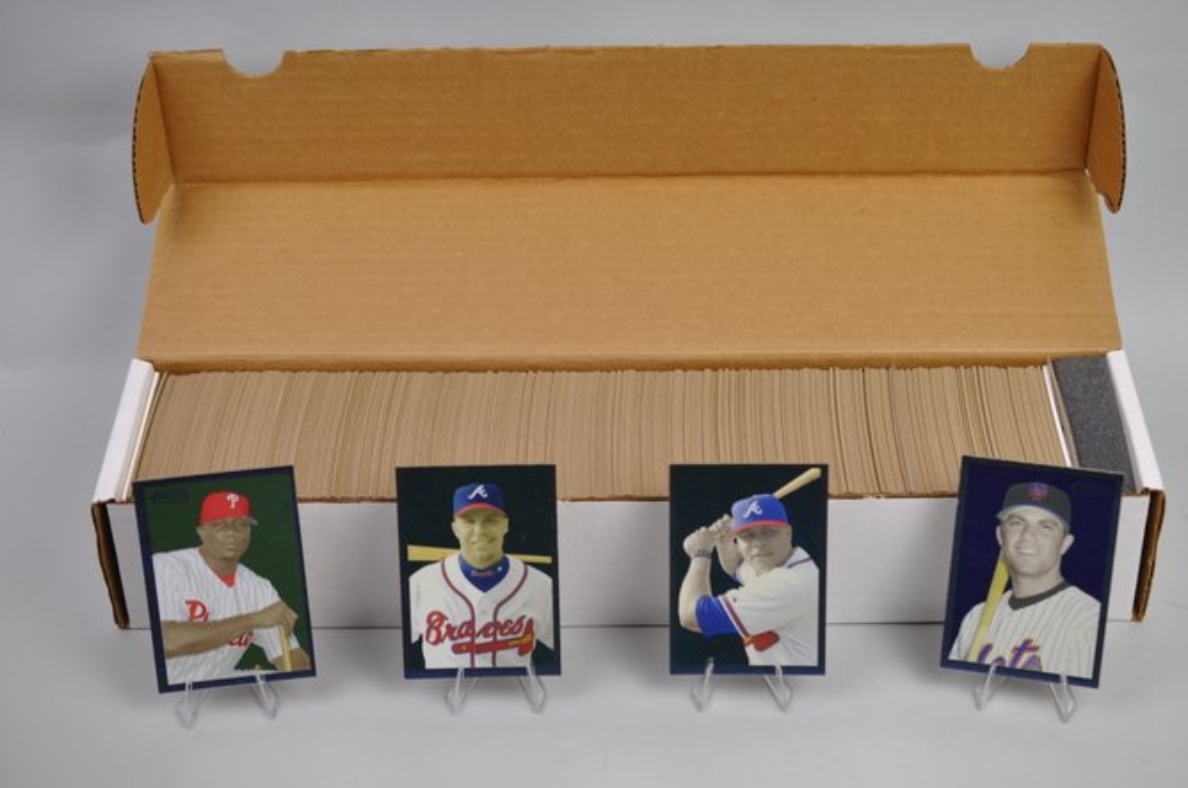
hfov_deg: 31.5
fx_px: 2108
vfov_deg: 21.2
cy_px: 399
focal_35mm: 64
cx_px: 621
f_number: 4
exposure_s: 1/60
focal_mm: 40
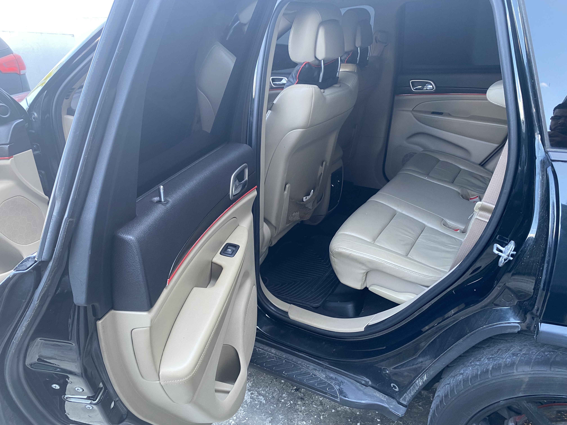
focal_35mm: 26
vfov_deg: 53.1
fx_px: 426
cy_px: 212
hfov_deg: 67.3
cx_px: 284
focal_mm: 4.25
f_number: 1.8
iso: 125
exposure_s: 1/84
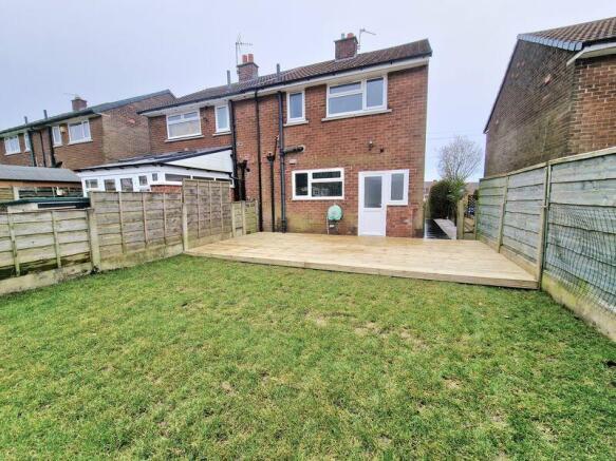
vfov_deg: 89.9
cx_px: 308
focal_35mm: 13
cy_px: 230
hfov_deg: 106.2
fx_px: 231
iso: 50
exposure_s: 1/370
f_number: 2.2
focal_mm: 2.2
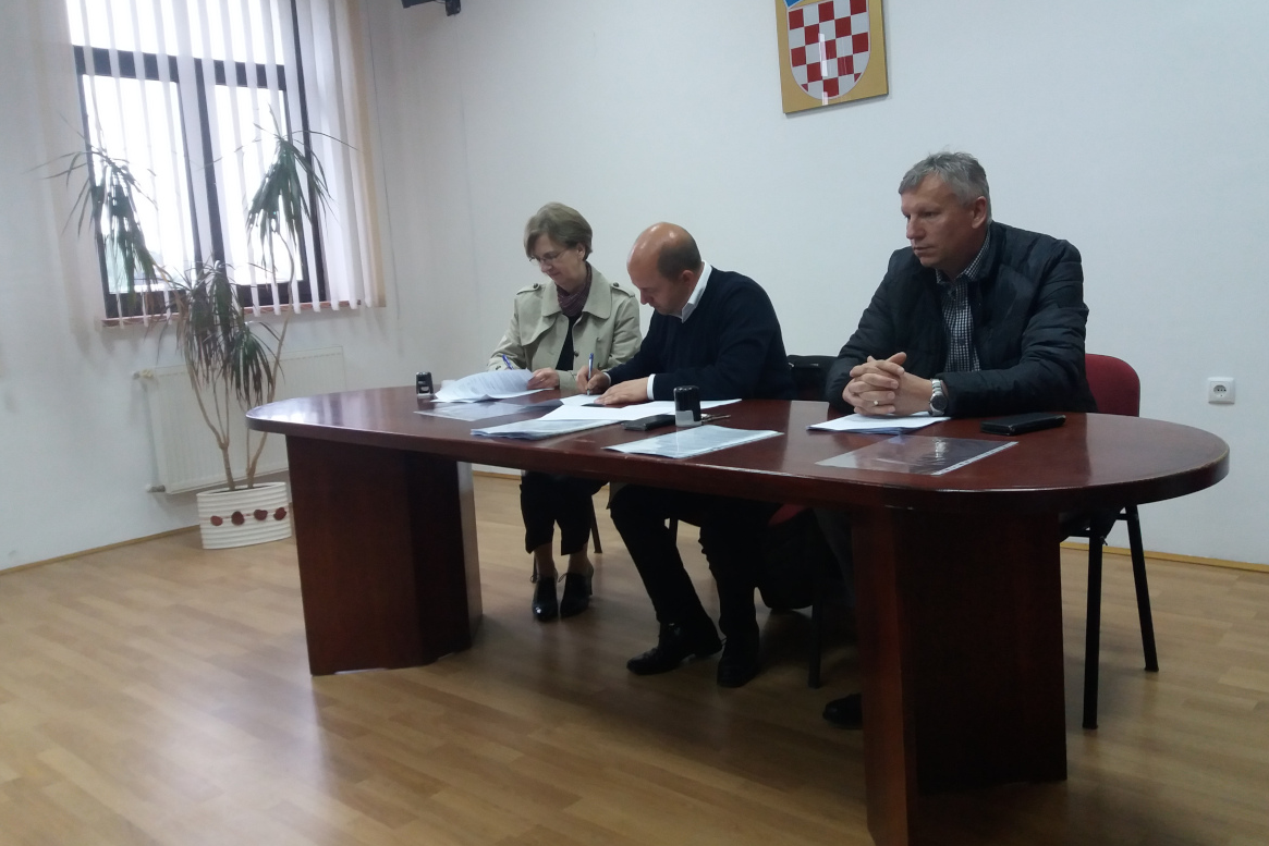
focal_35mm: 30
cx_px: 644
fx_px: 1058
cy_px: 364
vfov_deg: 43.5
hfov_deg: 61.9
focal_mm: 3.7
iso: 160
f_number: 1.9
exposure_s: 1/33
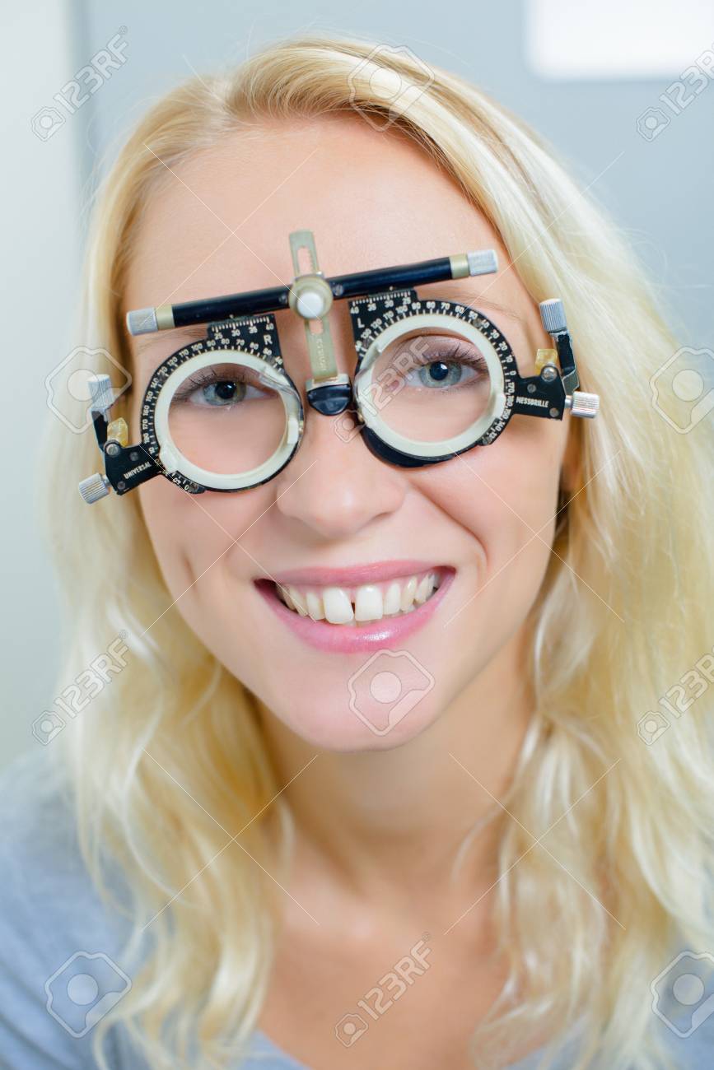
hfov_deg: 27.0
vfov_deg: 39.6
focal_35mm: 50
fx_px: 1487
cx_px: 357
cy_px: 535
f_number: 4
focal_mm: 50
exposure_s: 1/125
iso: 125
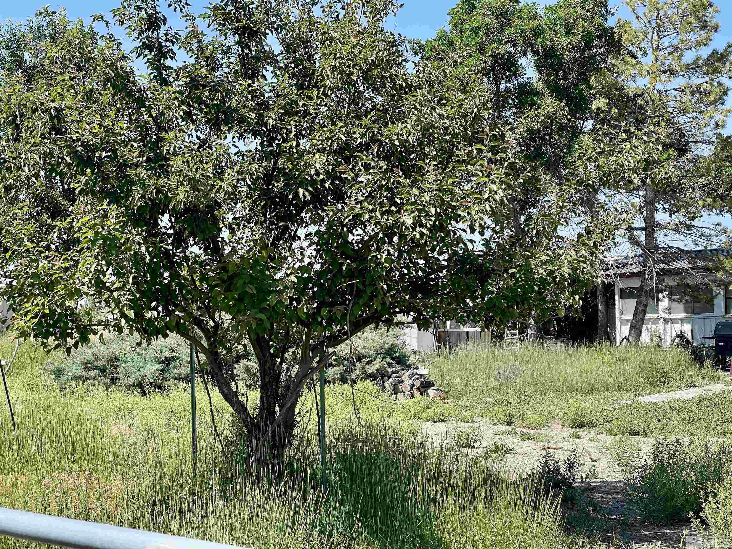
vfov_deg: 22.9
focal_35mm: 64
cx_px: 366
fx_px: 1353
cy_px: 274
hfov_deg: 30.3
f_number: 2.2
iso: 20
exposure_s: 1/573
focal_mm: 7.5
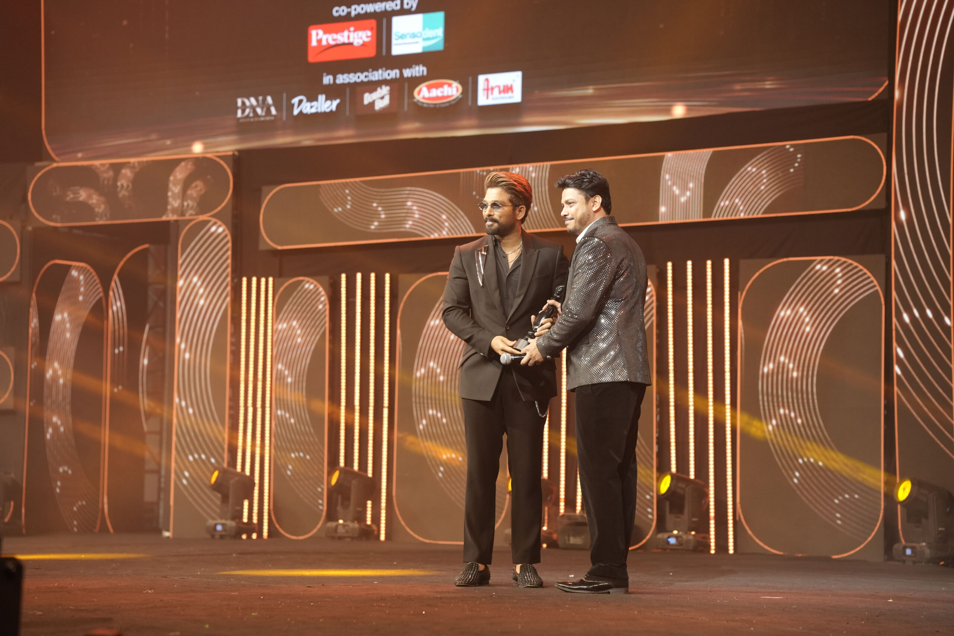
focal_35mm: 85
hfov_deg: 23.9
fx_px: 2252
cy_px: 318
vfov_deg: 16.1
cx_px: 477
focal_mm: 85
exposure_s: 1/500
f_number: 3.2
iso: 2000
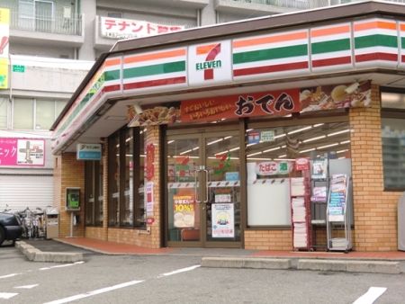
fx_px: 550
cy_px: 152
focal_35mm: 47
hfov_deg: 40.4
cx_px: 202
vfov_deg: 30.9
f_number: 4
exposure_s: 1/80
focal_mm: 8.4
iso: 64
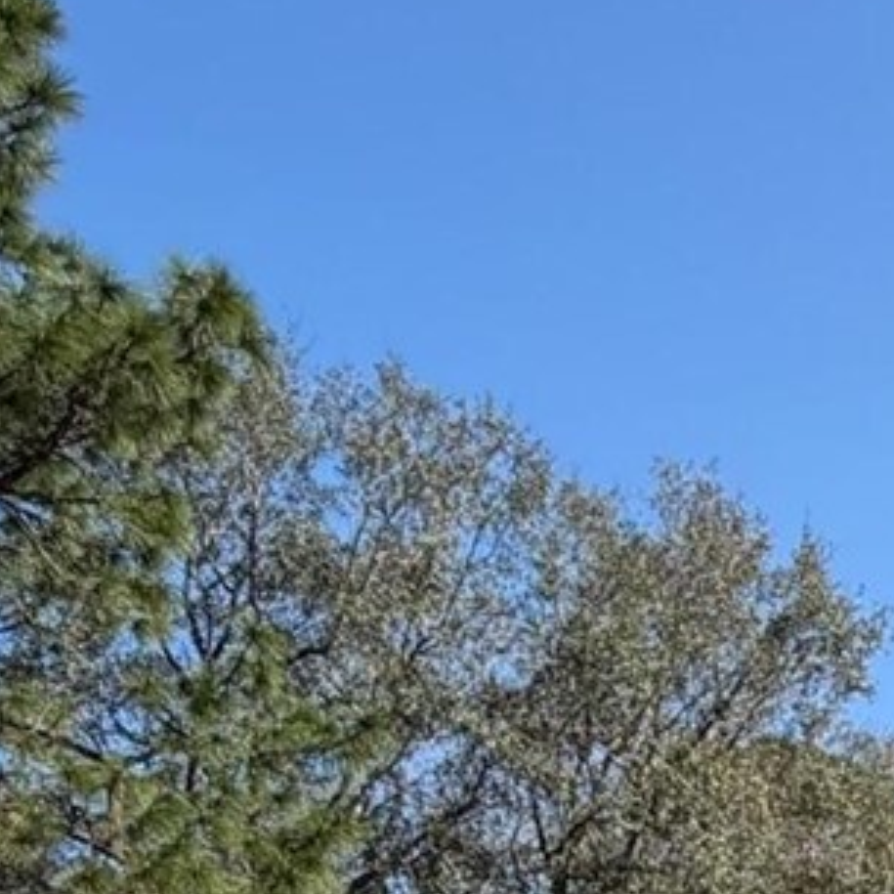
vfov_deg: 21.9
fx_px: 1899
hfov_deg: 23.8
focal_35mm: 65
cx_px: 1117
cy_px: 1345
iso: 25
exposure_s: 1/770
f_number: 2.2
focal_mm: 2.22
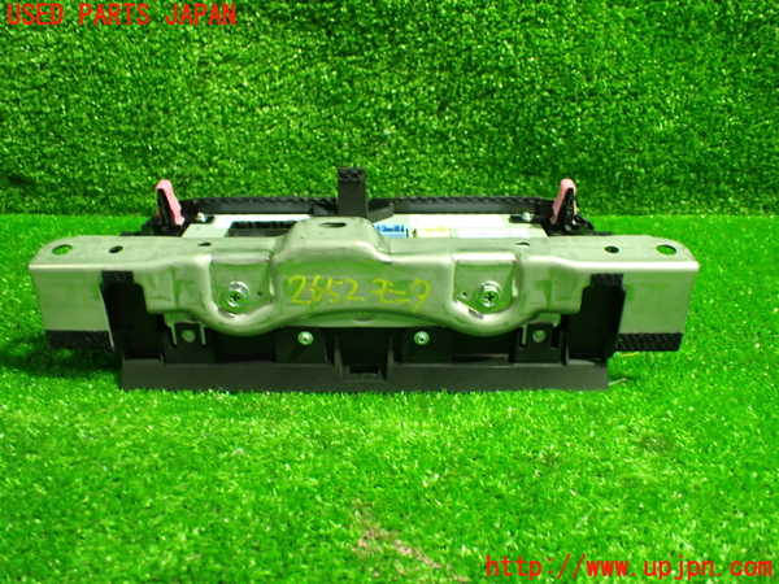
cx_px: 390
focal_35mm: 30
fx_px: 675
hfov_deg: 60.0
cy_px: 292
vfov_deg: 46.8
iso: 800
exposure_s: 1/40
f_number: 2.3
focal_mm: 5.4
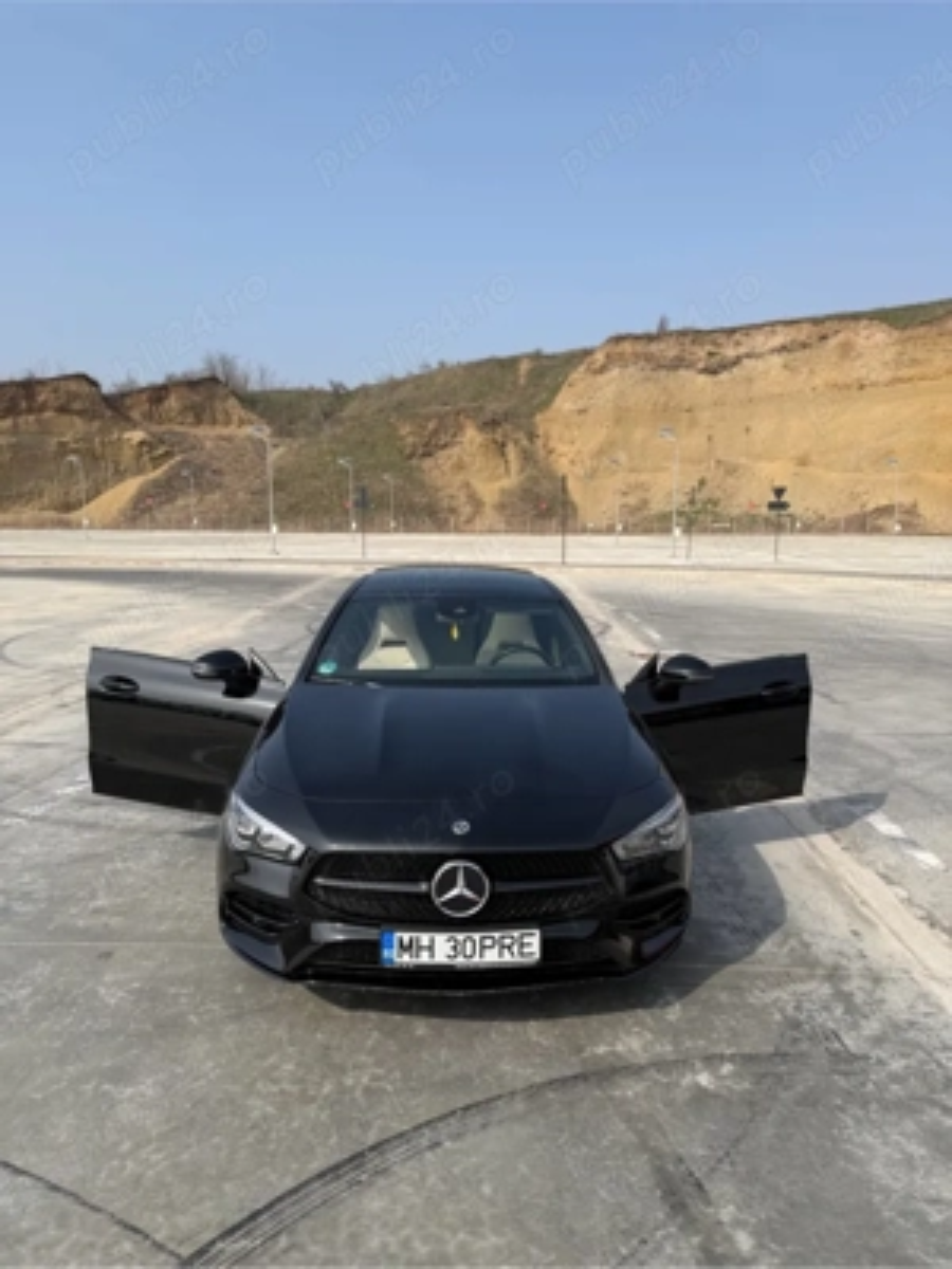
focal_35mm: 24
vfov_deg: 71.6
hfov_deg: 56.8
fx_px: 880
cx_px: 476
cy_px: 634
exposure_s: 1/4673
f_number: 1.78
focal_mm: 6.76
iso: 80
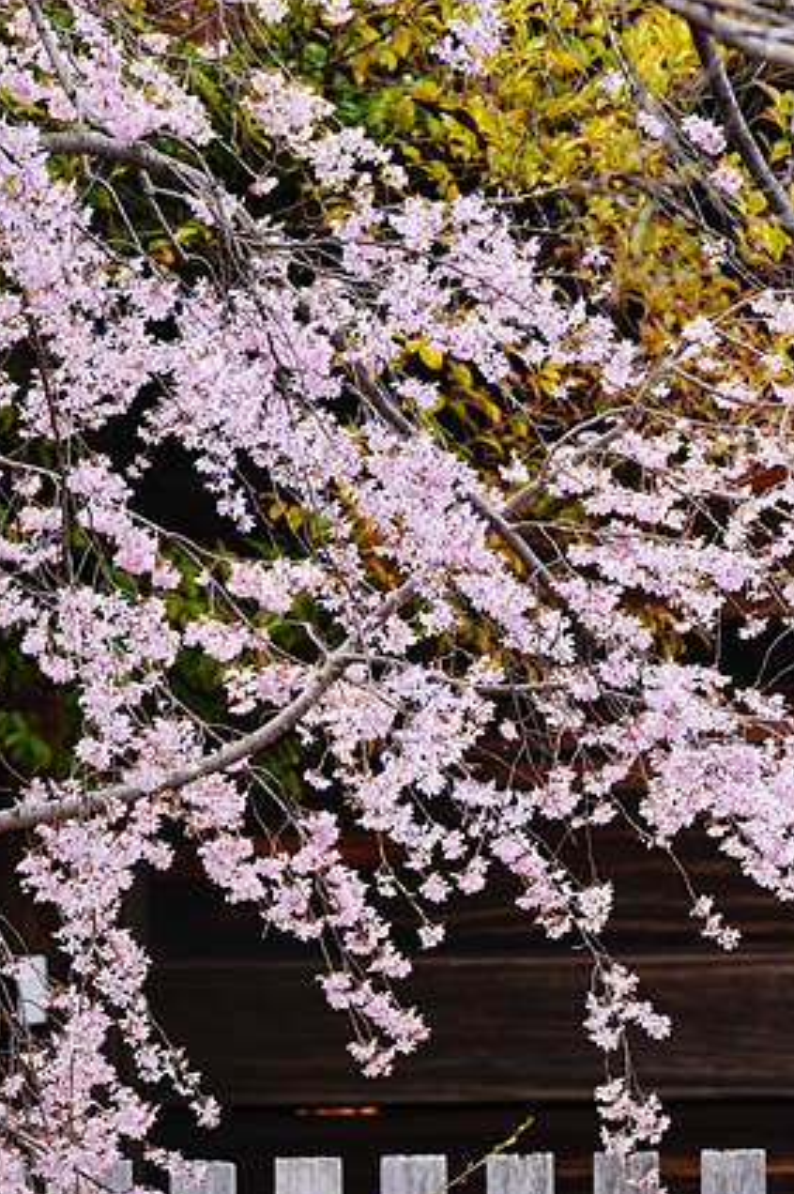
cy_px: 470
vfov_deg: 8.2
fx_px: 8317
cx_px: 534
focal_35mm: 251
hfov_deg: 5.5
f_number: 5
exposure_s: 1/160
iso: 100
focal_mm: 133
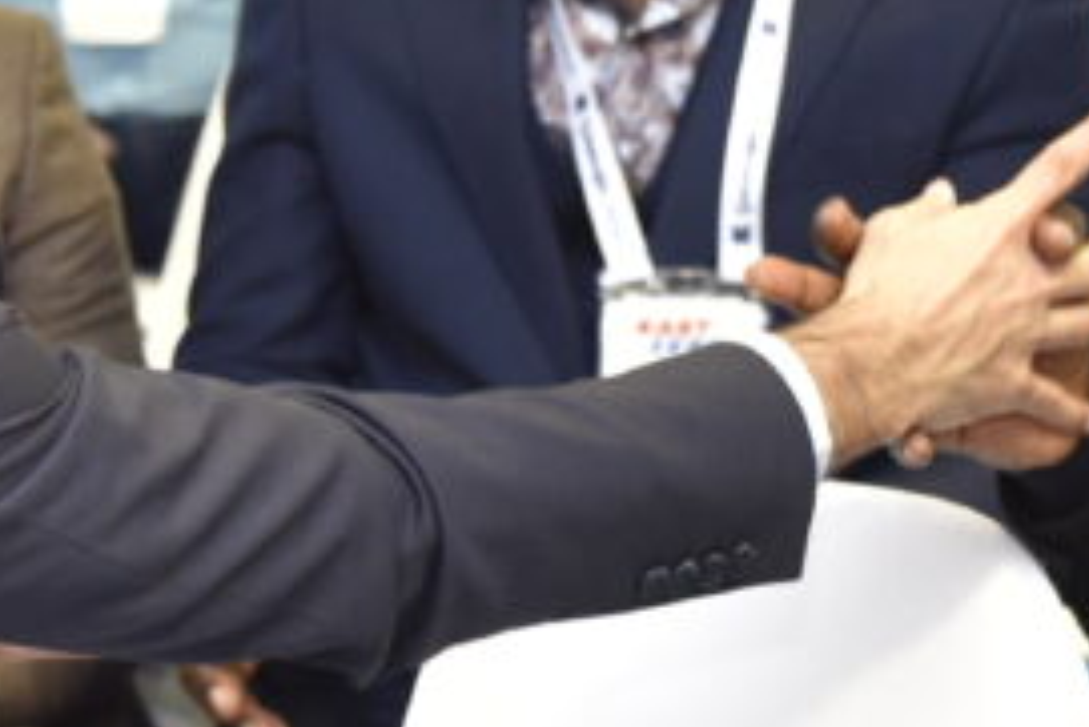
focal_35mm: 195
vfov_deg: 7.0
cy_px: 245
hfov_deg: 10.5
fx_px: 5902
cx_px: 776
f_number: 2.8
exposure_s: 1/100
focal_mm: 44
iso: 2000
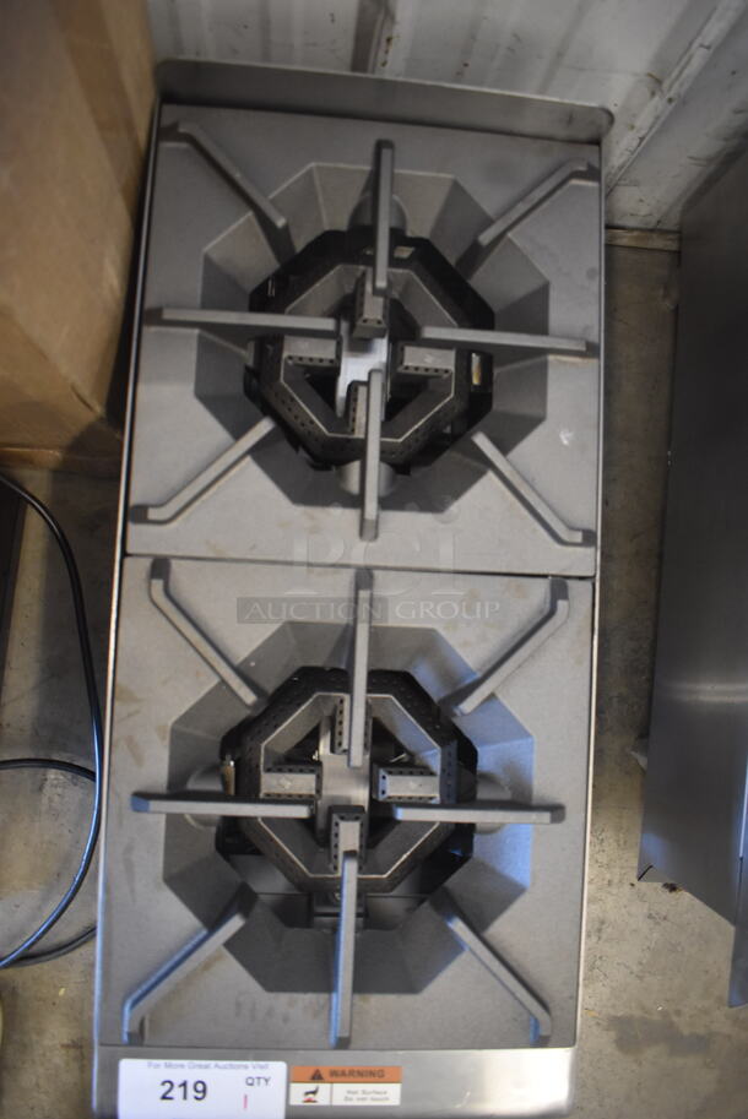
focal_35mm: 27
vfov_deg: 67.3
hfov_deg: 48.0
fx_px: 840
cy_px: 560
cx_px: 374
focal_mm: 18
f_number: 3.5
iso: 1800
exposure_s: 1/125
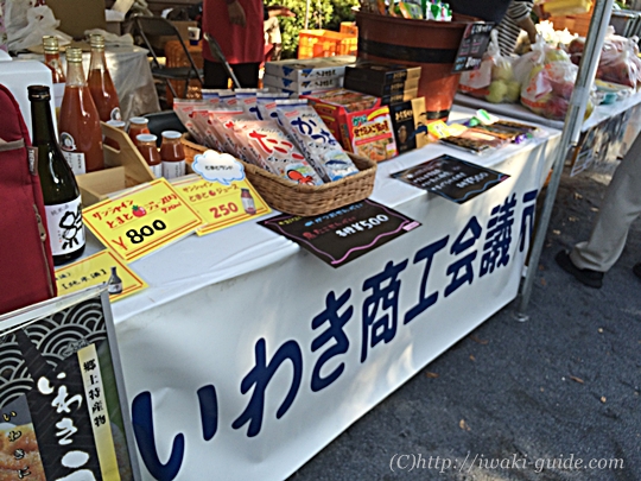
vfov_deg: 48.2
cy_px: 240
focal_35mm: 29
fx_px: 537
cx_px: 320
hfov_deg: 61.7
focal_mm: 4.15
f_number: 2.2
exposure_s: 1/313
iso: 32
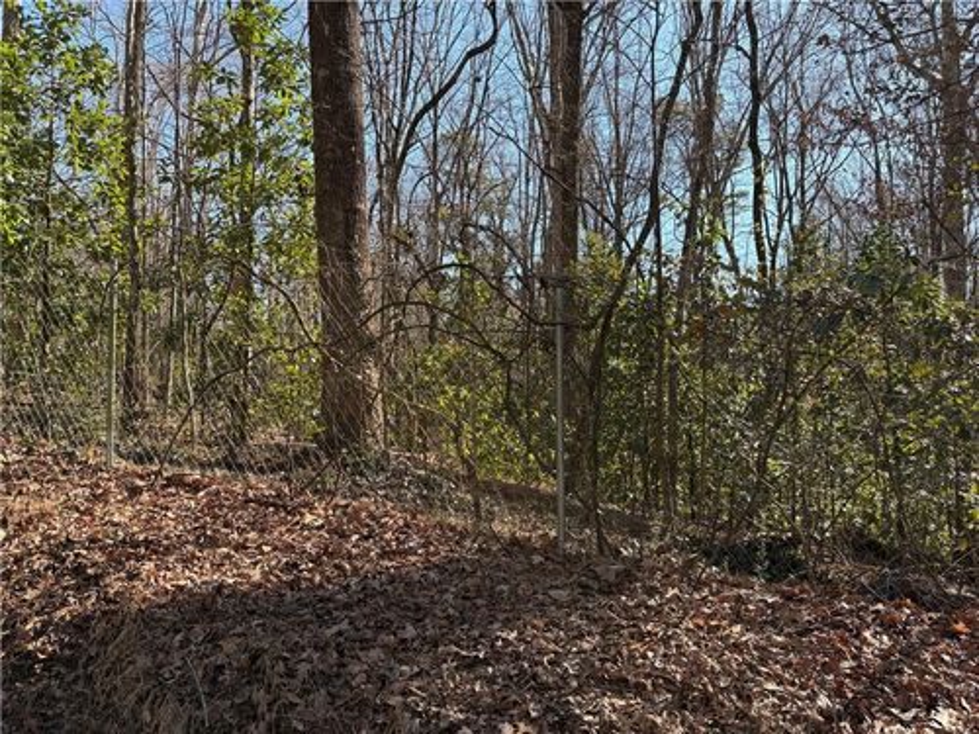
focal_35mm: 26
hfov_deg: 67.3
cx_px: 490
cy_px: 367
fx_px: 735
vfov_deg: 53.1
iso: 64
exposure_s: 1/694
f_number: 1.6
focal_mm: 5.96
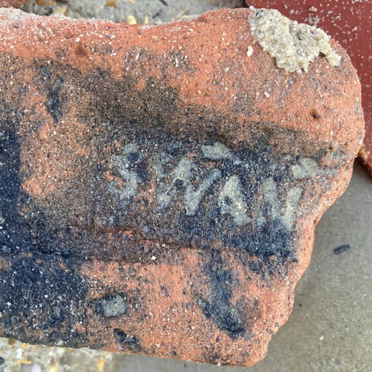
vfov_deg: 48.5
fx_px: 413
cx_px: 157
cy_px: 187
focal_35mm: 34
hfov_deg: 48.3
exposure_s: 1/121
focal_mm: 3.99
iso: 80
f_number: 1.8
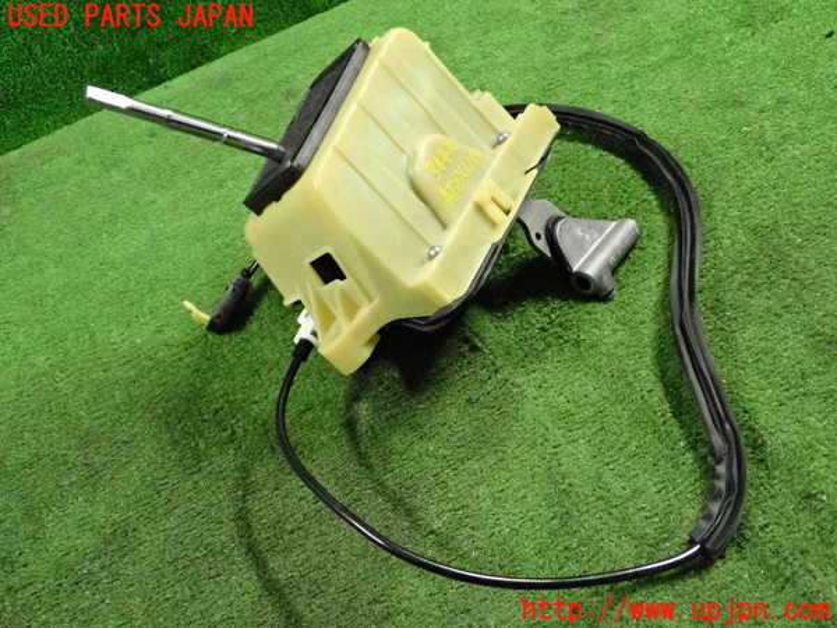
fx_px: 870
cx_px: 418
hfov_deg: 51.4
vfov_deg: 39.7
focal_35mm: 36
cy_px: 314
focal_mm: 6.37
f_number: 2.5
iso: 4000
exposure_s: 1/125
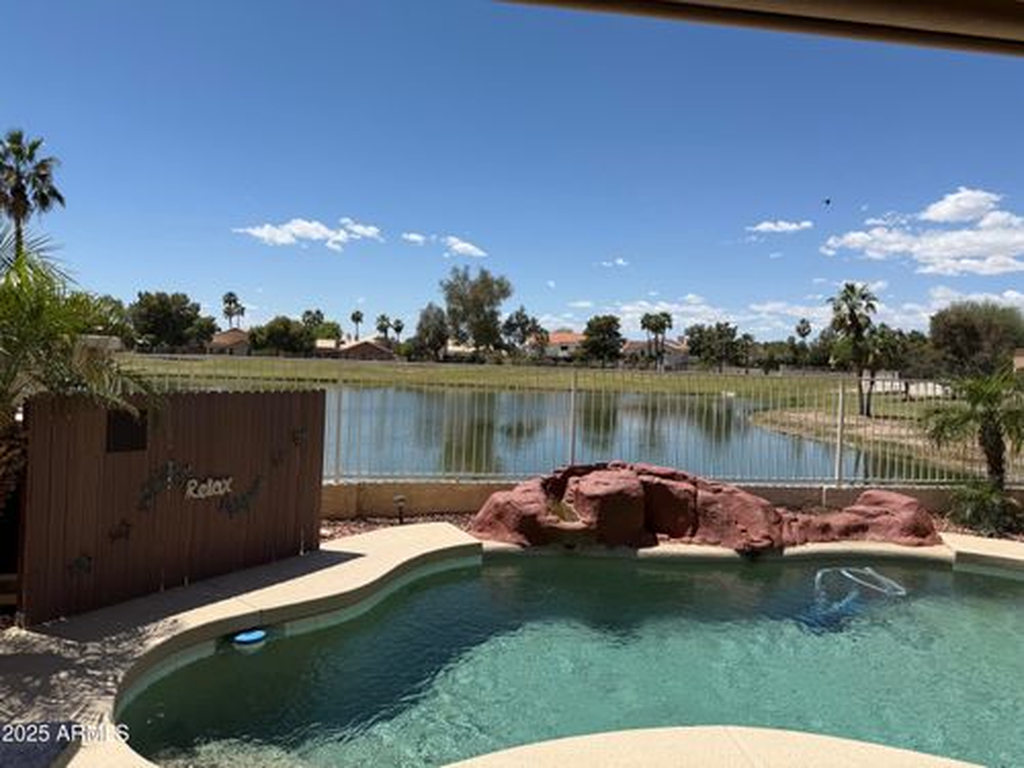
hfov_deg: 71.6
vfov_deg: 56.8
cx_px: 512
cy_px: 384
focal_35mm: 24
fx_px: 710
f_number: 1.78
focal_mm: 6.76
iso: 80
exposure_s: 1/7353
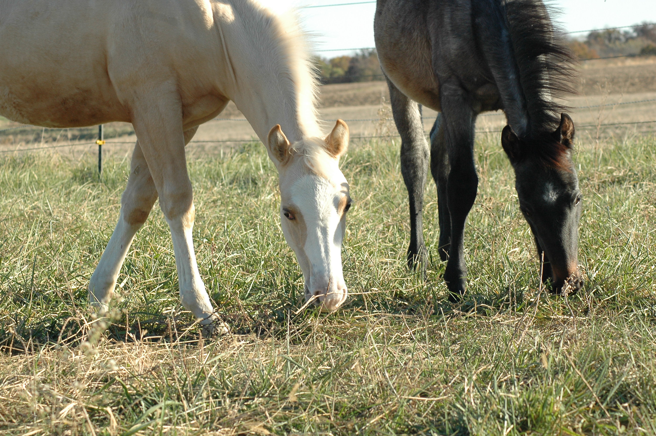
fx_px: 2458
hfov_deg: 15.2
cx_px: 328
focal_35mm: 135
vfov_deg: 10.1
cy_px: 218
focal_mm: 90
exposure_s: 1/400
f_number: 7.1
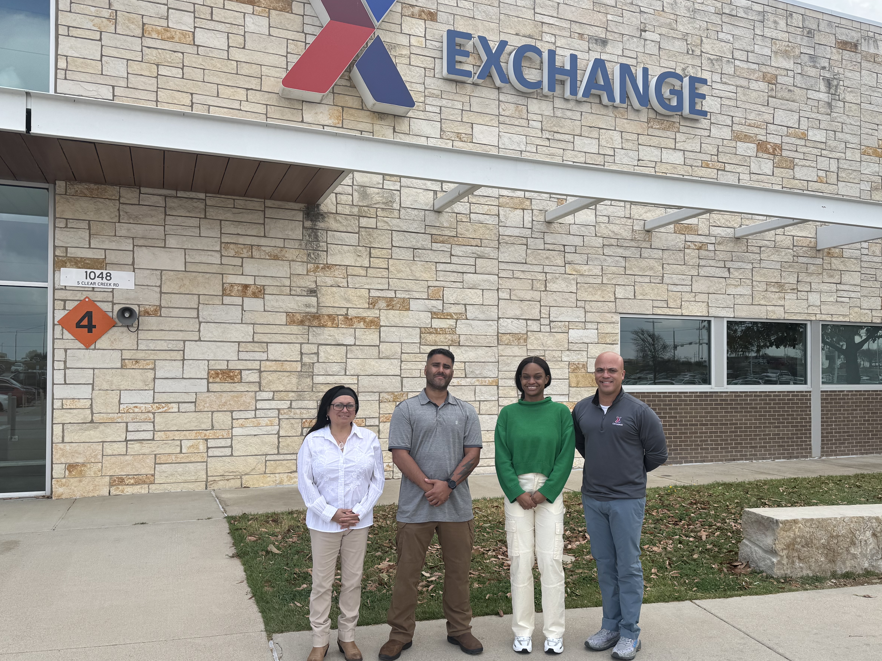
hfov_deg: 61.5
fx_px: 739
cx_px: 495
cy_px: 361
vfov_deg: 48.2
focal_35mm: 29
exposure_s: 1/2506
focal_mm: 6.76
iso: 80
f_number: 1.78
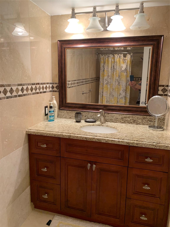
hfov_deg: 53.1
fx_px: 170
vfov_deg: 67.3
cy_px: 114
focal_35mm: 26
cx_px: 85
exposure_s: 1/60
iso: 125
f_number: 1.8
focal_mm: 4.25
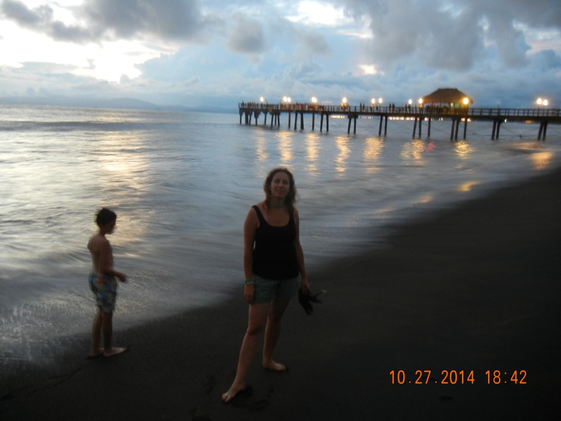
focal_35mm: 30
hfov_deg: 60.0
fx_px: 486
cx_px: 280
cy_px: 210
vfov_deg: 46.8
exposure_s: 1
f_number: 3.5
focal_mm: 5.4
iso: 400
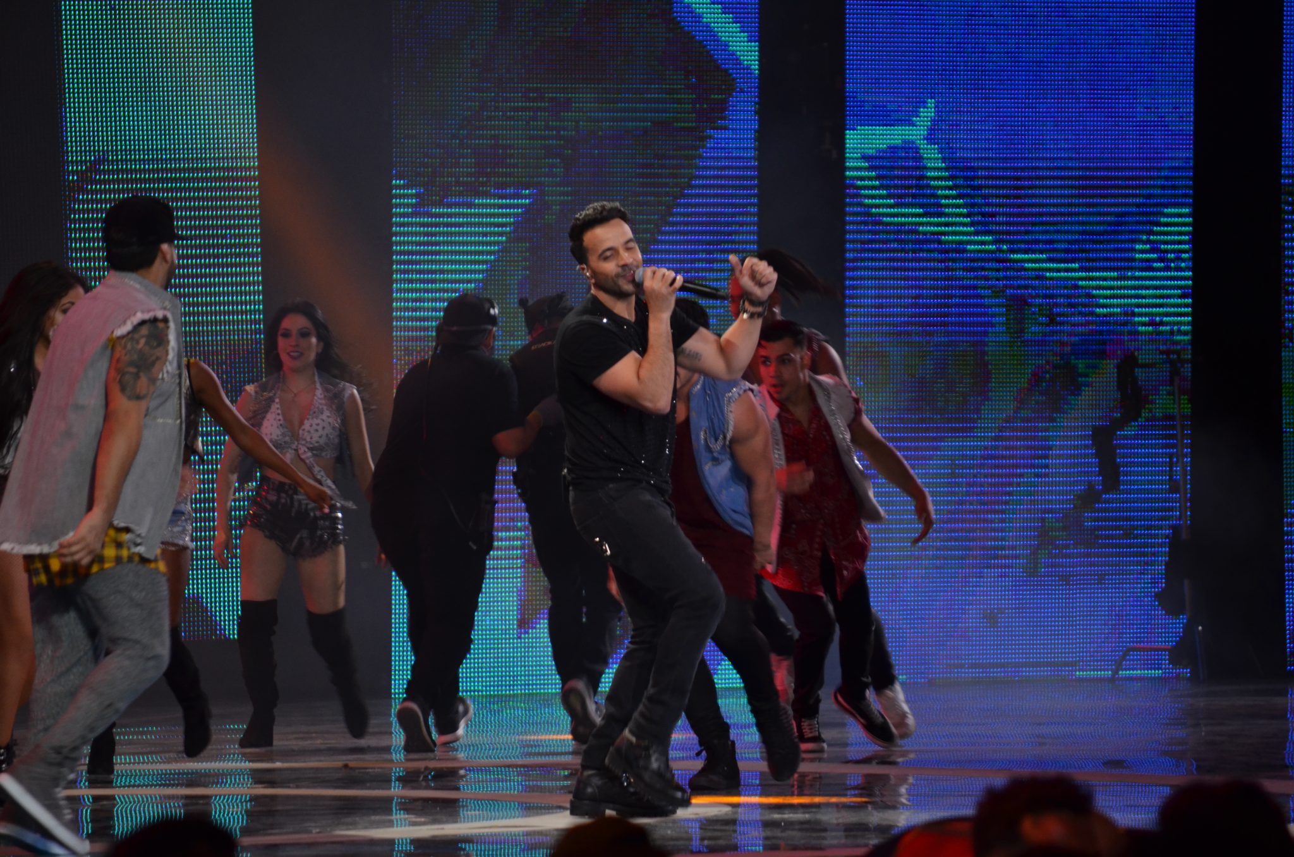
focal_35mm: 300
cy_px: 428
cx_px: 647
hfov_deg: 6.9
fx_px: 10760
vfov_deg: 4.6
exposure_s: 1/125
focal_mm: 200
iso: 800
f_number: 5.6
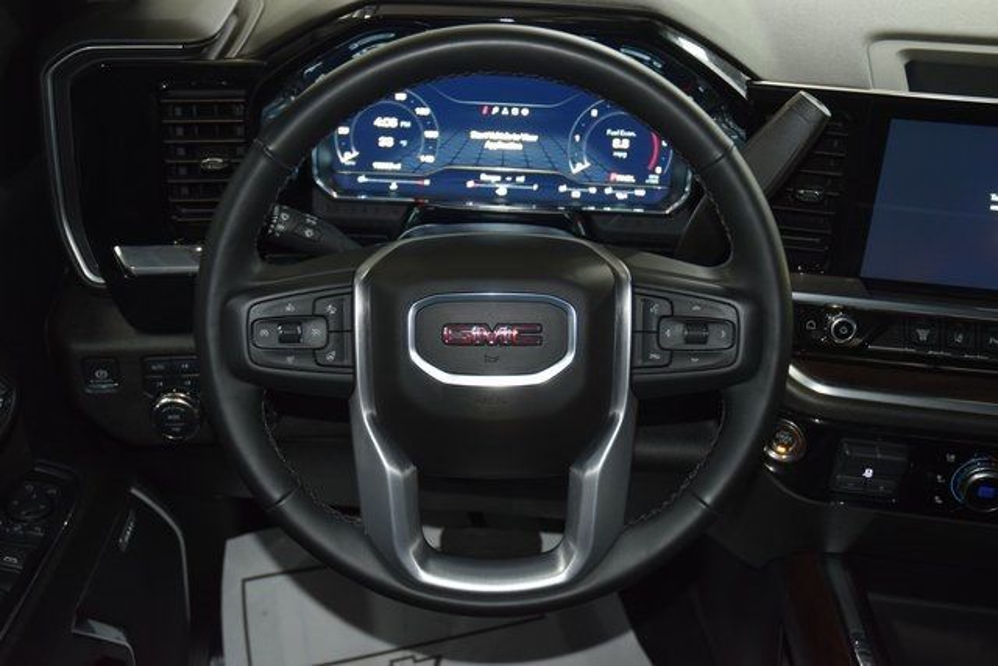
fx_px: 1123
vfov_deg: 33.0
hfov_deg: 47.9
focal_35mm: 40
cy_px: 333
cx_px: 499
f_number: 3.8
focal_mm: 27
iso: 1100
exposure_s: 1/15
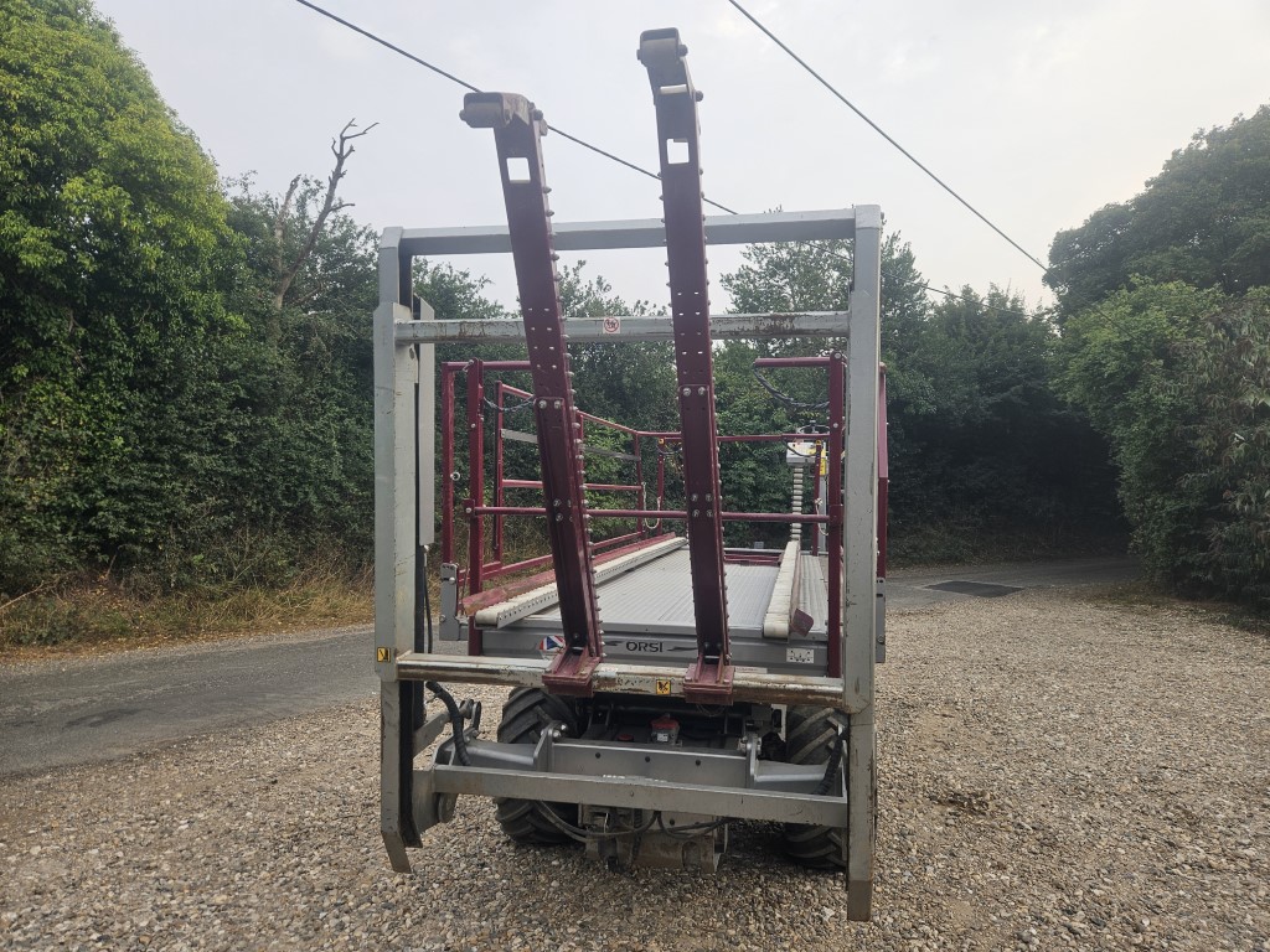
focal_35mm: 23
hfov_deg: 73.9
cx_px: 635
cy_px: 476
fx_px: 844
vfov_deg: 58.9
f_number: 1.8
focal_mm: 5.4
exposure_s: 1/180
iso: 25
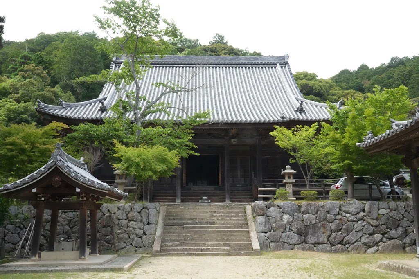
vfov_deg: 35.9
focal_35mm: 37
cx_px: 210
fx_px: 430
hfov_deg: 51.9
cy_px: 140
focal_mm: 37
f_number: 22
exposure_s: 1/1250
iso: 16000
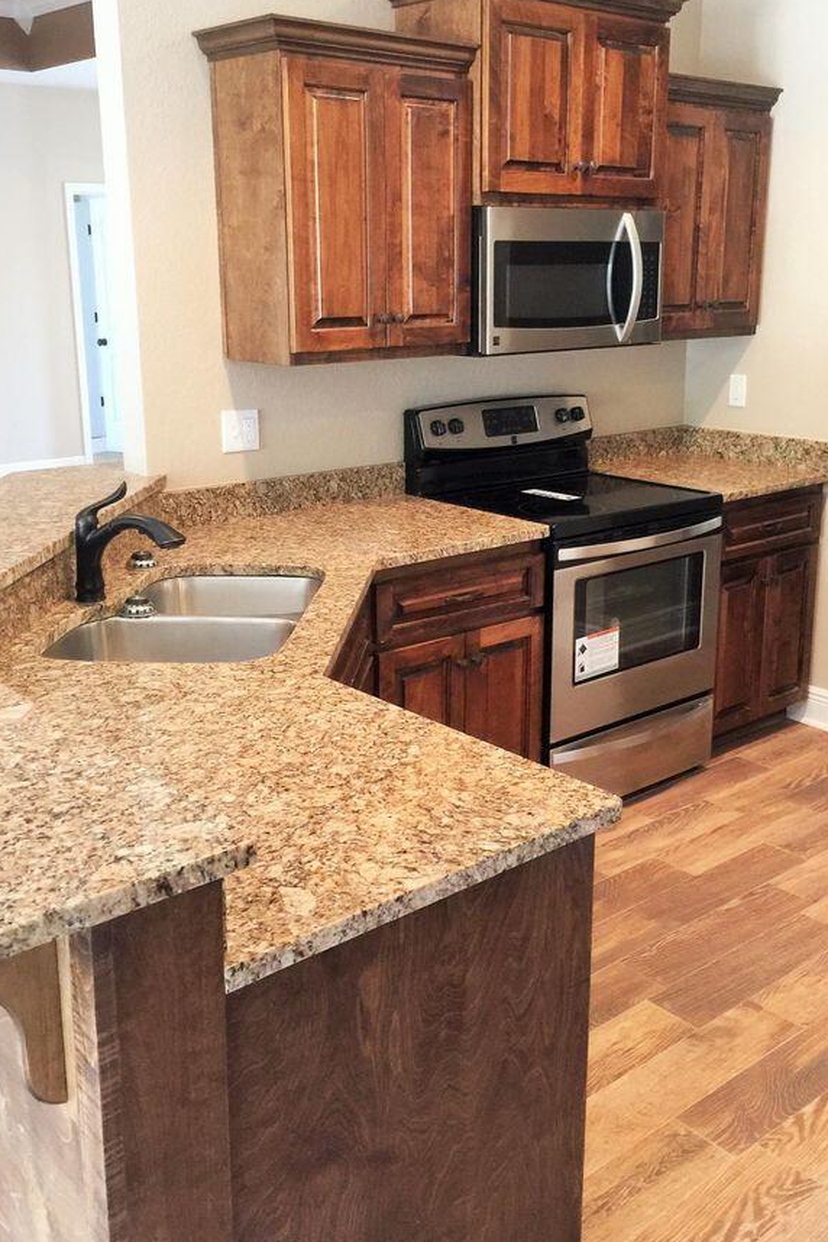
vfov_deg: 53.1
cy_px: 582
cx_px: 449
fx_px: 1242
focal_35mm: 36
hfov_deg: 36.8
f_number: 2.2
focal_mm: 4.15
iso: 100
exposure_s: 1/10
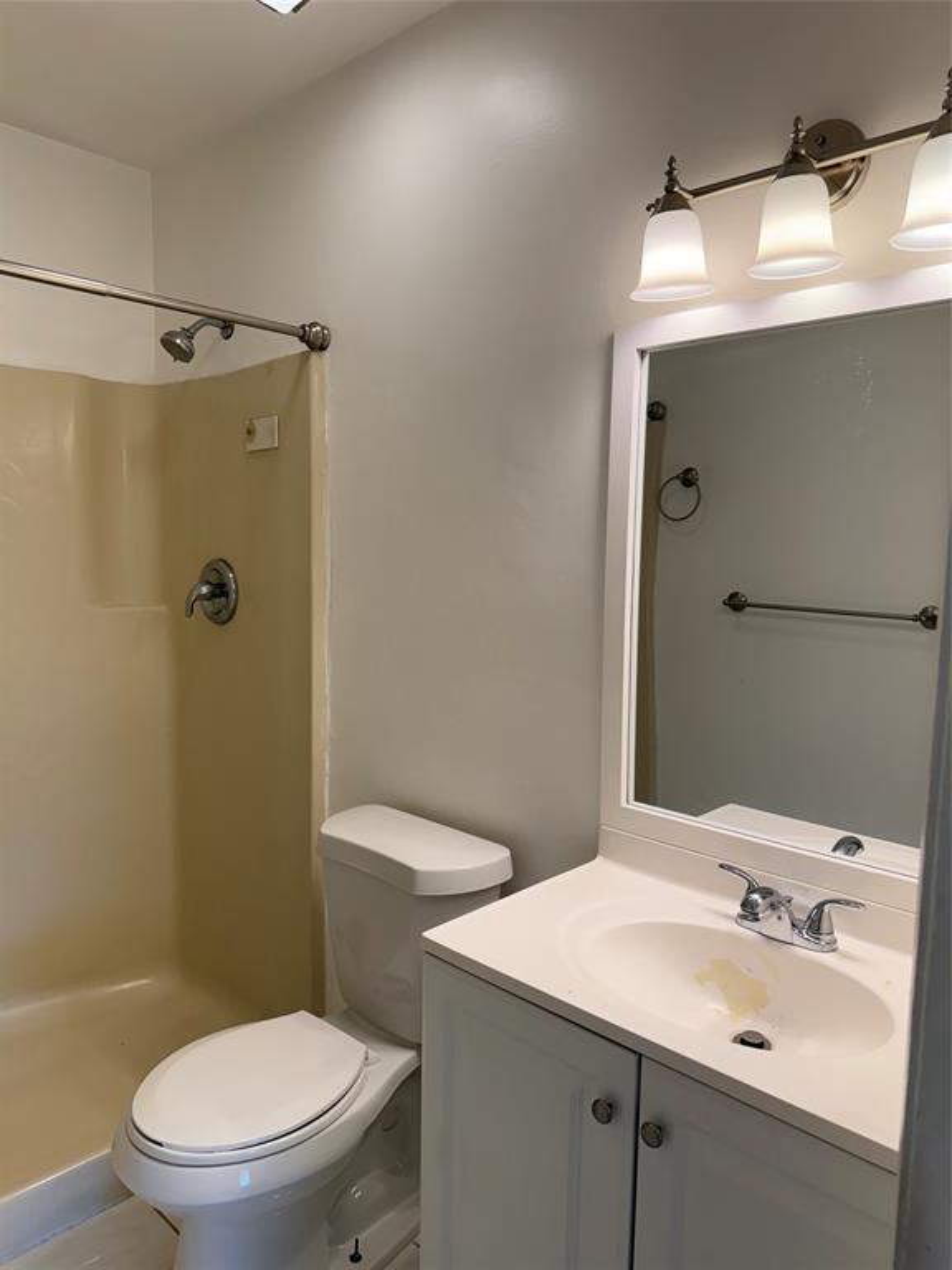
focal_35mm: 24
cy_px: 635
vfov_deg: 71.6
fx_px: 880
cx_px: 476
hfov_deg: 56.8
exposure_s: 1/258
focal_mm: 6.76
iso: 100
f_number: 1.78
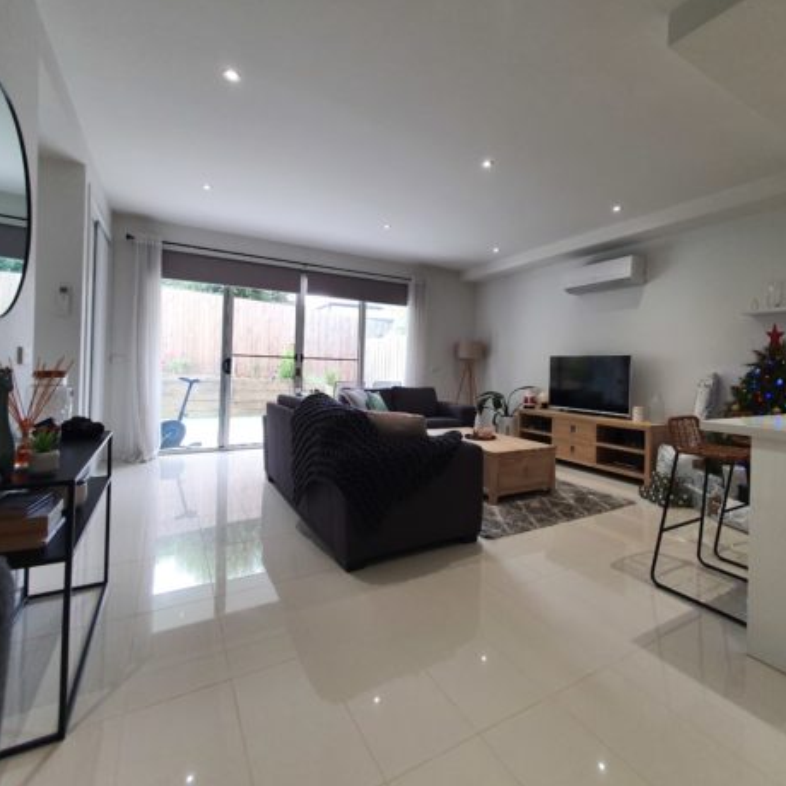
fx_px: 411
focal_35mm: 16
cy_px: 378
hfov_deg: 87.2
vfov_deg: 87.4
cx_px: 432
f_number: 2.2
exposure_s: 1/50
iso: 64
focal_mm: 1.8
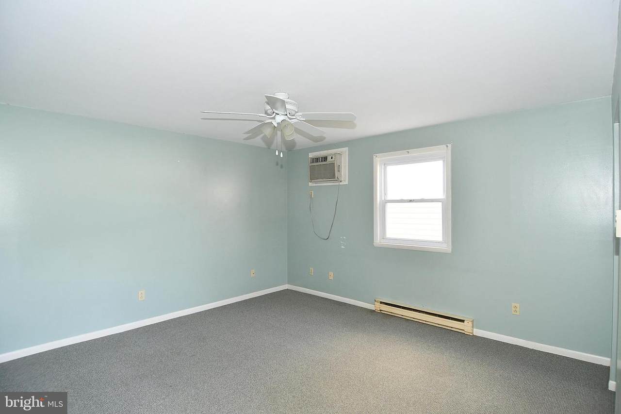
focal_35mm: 18
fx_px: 310
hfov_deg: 90.0
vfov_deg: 67.4
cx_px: 310
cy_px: 207
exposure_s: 1/60
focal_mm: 12
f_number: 4
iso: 360
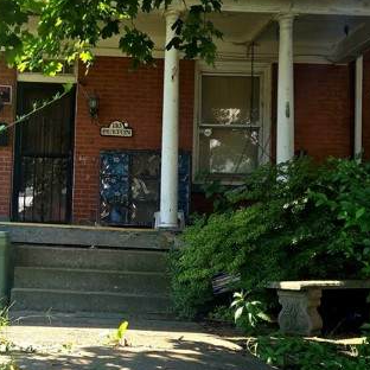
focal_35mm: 50
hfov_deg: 33.2
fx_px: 605
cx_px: 81
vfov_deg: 33.9
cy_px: 231
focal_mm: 5.4
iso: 25
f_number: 1.8
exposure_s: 1/227
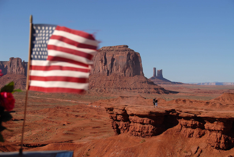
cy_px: 78
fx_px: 429
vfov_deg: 20.7
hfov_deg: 30.5
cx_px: 117
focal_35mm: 66
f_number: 5.6
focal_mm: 44
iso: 100
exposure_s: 1/200
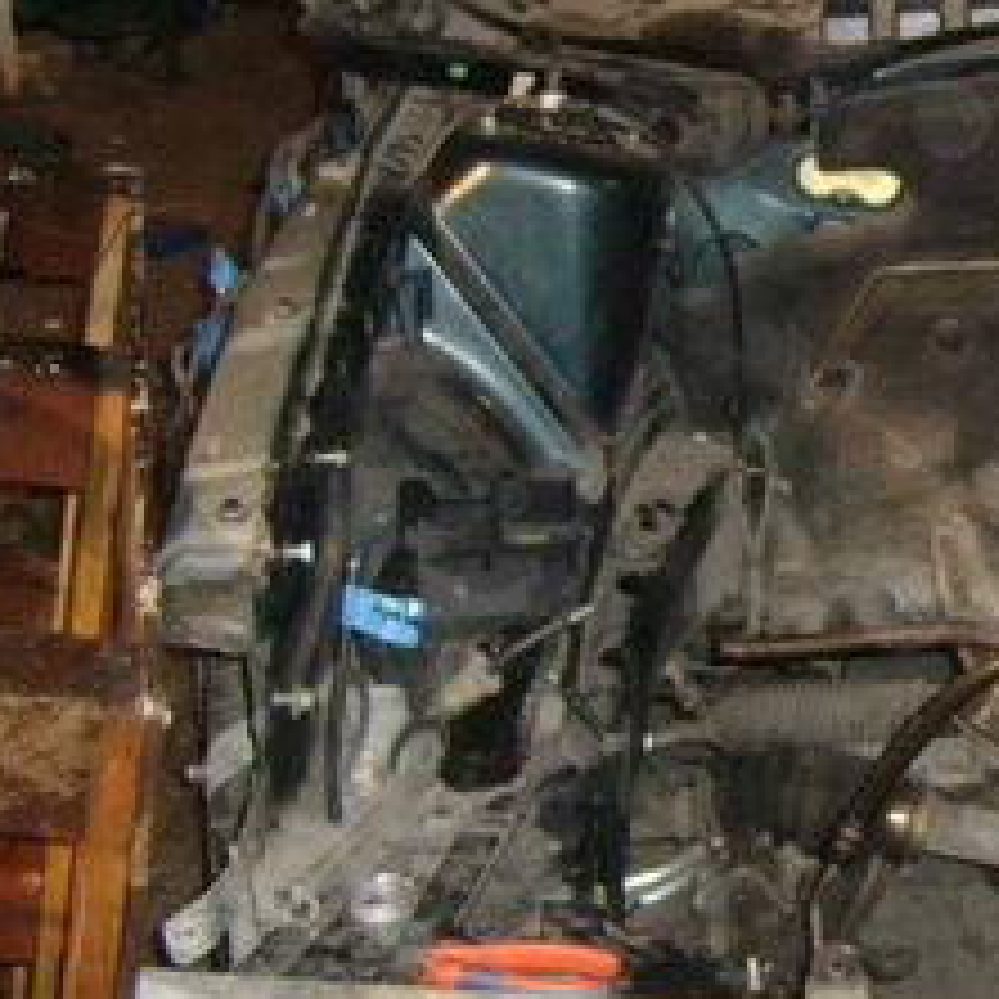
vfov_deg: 19.5
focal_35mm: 89
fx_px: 2906
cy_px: 540
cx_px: 1102
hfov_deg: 18.7
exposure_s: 1/30
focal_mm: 5.95
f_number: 2.8
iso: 218
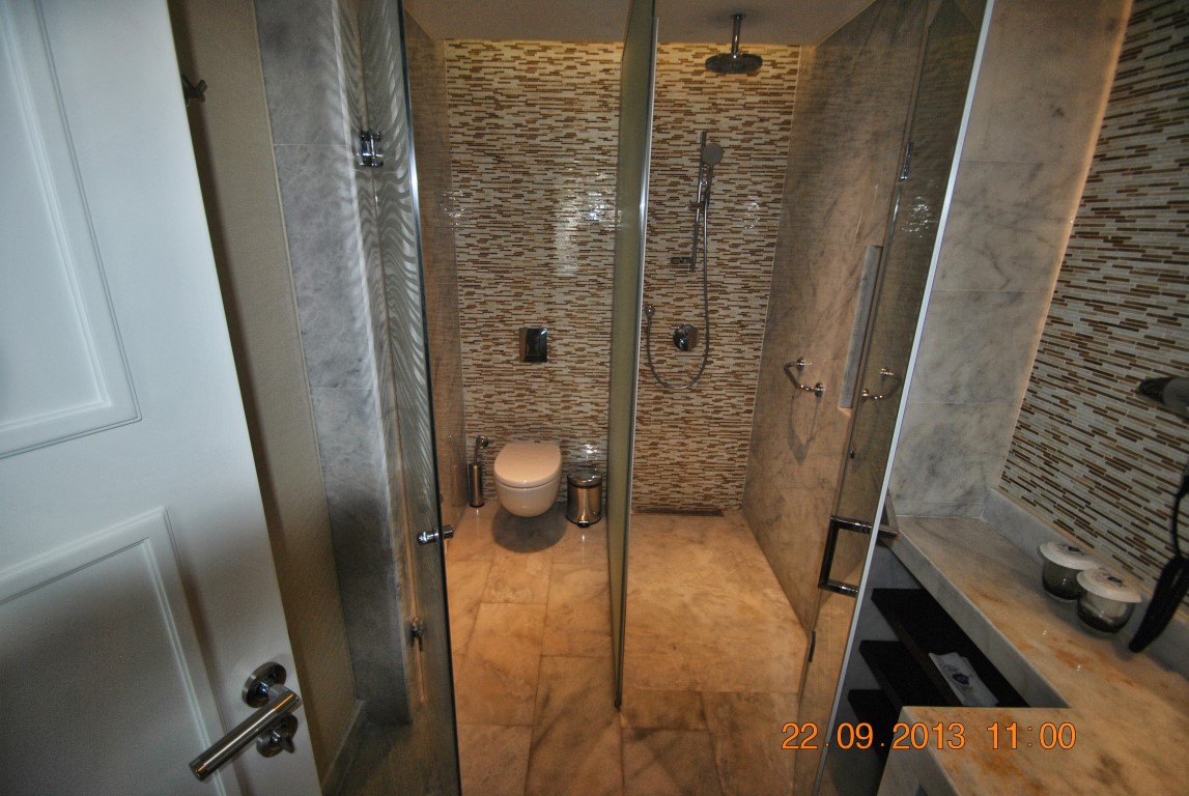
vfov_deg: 77.5
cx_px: 594
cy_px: 398
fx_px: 496
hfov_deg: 100.3
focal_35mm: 15
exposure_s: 1/60
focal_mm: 10
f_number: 3.5
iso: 200
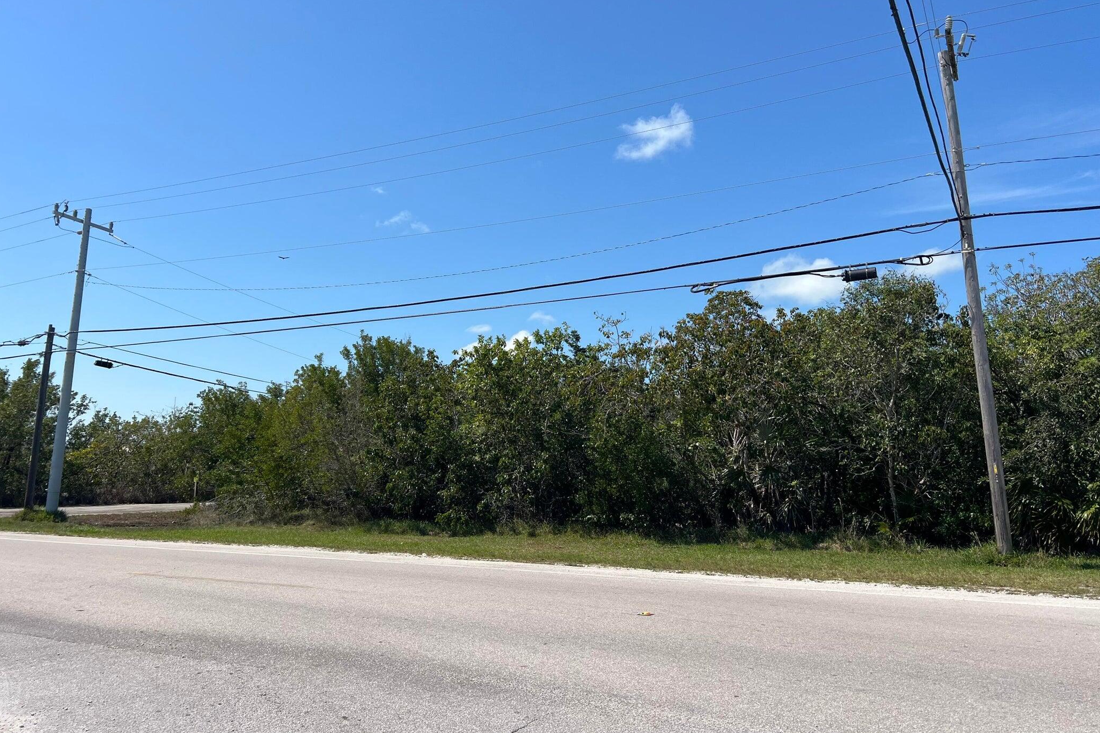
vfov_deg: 46.4
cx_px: 558
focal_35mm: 28
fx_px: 855
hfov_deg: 65.5
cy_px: 338
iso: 50
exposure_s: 1/5882
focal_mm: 5.7
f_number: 1.5
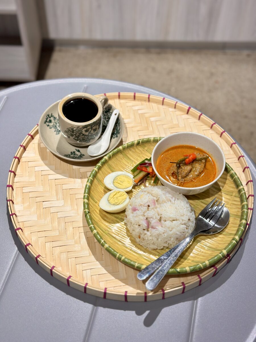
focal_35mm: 48
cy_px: 171
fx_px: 473
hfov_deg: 30.3
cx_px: 128
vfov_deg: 39.7
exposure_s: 1/211
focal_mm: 6.86
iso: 80
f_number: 1.78
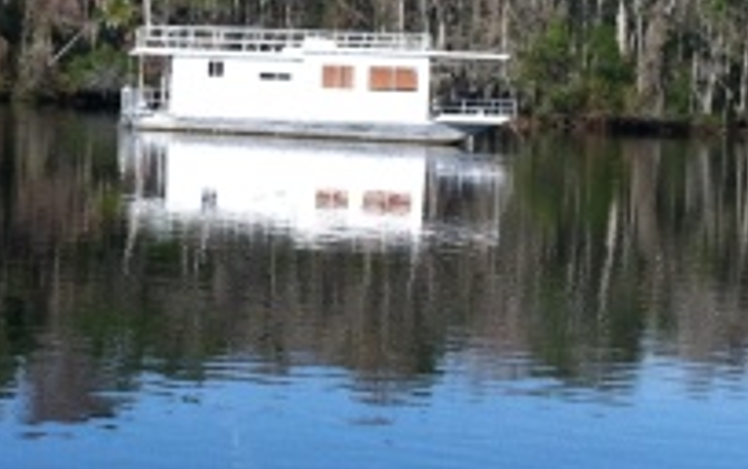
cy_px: 106
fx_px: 2959
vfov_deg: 9.1
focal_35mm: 145
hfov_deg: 14.4
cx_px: 257
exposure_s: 1/1287
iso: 80
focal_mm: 3.85
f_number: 2.8
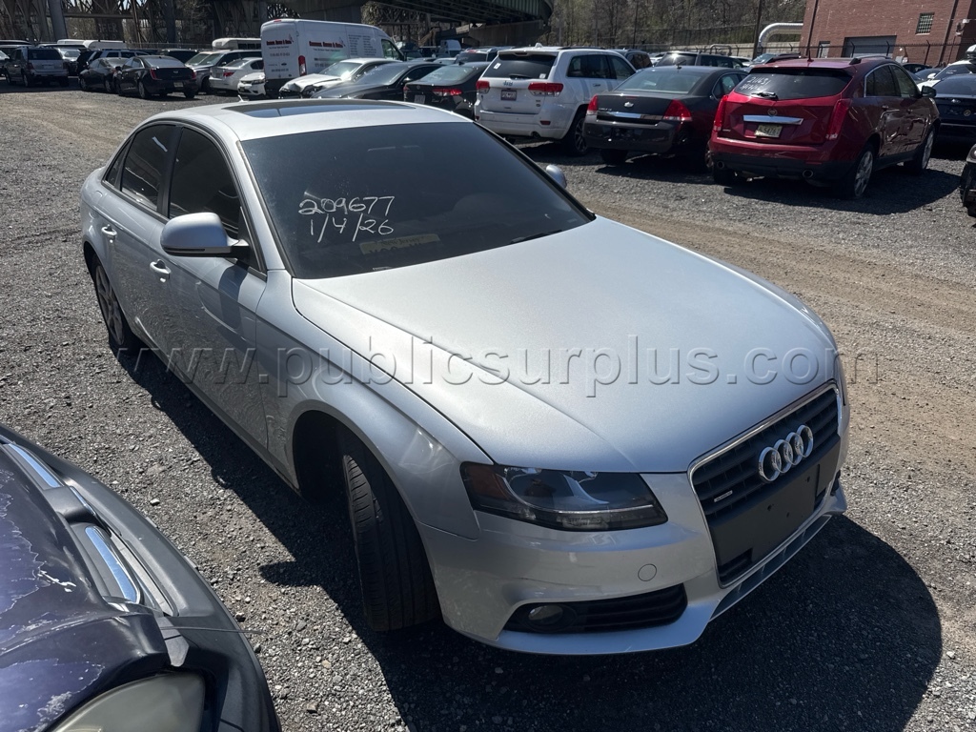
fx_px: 677
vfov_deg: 56.8
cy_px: 366
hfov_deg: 71.6
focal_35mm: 24
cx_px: 488
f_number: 1.78
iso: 80
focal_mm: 6.76
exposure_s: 1/9009
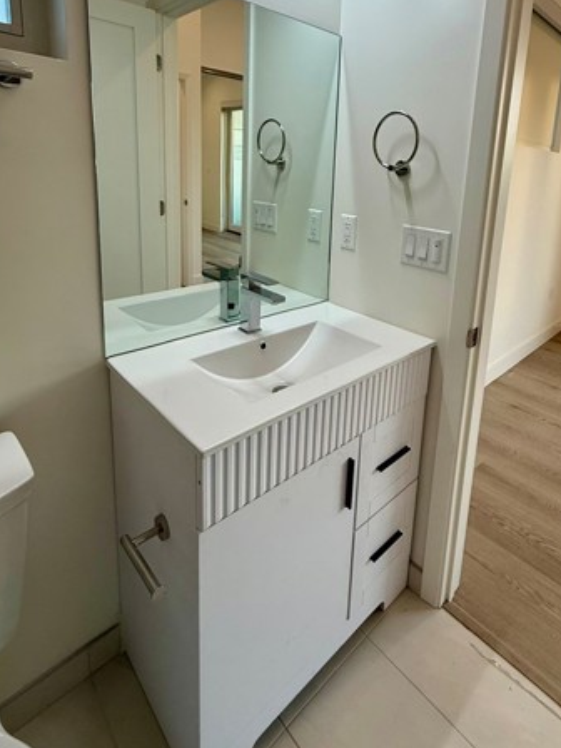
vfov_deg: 79.3
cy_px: 254
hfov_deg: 65.4
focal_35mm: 20
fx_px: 432
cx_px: 332
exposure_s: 1/120
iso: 64
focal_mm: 2.22
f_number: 2.2
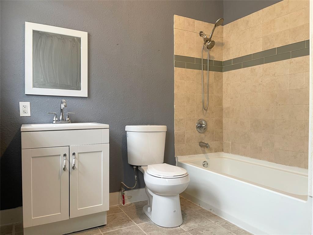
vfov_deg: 54.9
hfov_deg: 69.4
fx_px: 226
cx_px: 156
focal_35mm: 25
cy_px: 118
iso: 100
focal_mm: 5.1
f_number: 1.6
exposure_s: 1/60
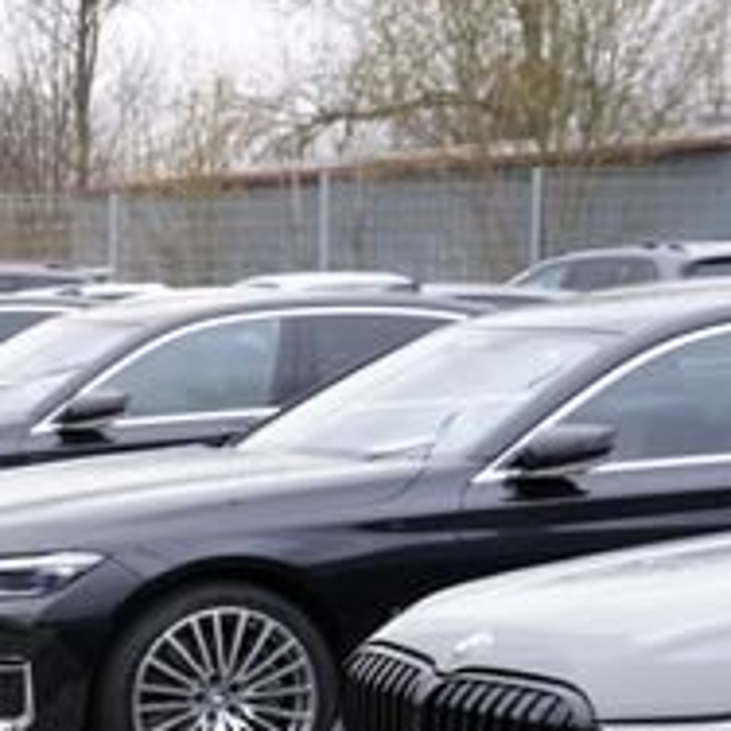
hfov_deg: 11.0
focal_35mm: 125
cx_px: -1182
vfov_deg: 13.8
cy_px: 688
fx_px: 2986
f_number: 5
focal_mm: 27
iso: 100
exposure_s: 1/100
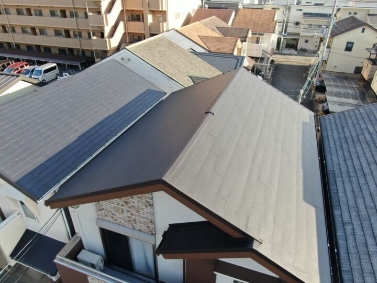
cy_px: 142
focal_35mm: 24
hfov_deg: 71.6
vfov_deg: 56.8
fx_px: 261
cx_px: 188
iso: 110
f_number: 2.8
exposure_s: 1/240
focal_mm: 4.39
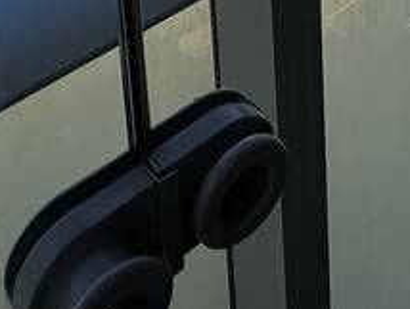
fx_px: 1115
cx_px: 362
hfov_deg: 20.5
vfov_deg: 12.1
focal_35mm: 94
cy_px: -470
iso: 50
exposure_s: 1/1709
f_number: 2.2
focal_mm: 2.22
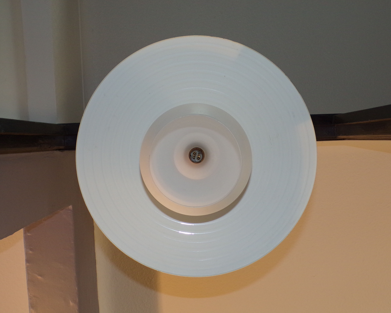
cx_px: 200
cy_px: 157
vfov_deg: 38.2
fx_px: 451
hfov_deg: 46.8
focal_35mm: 39
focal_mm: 6.6
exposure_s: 1/34
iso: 200
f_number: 3.3
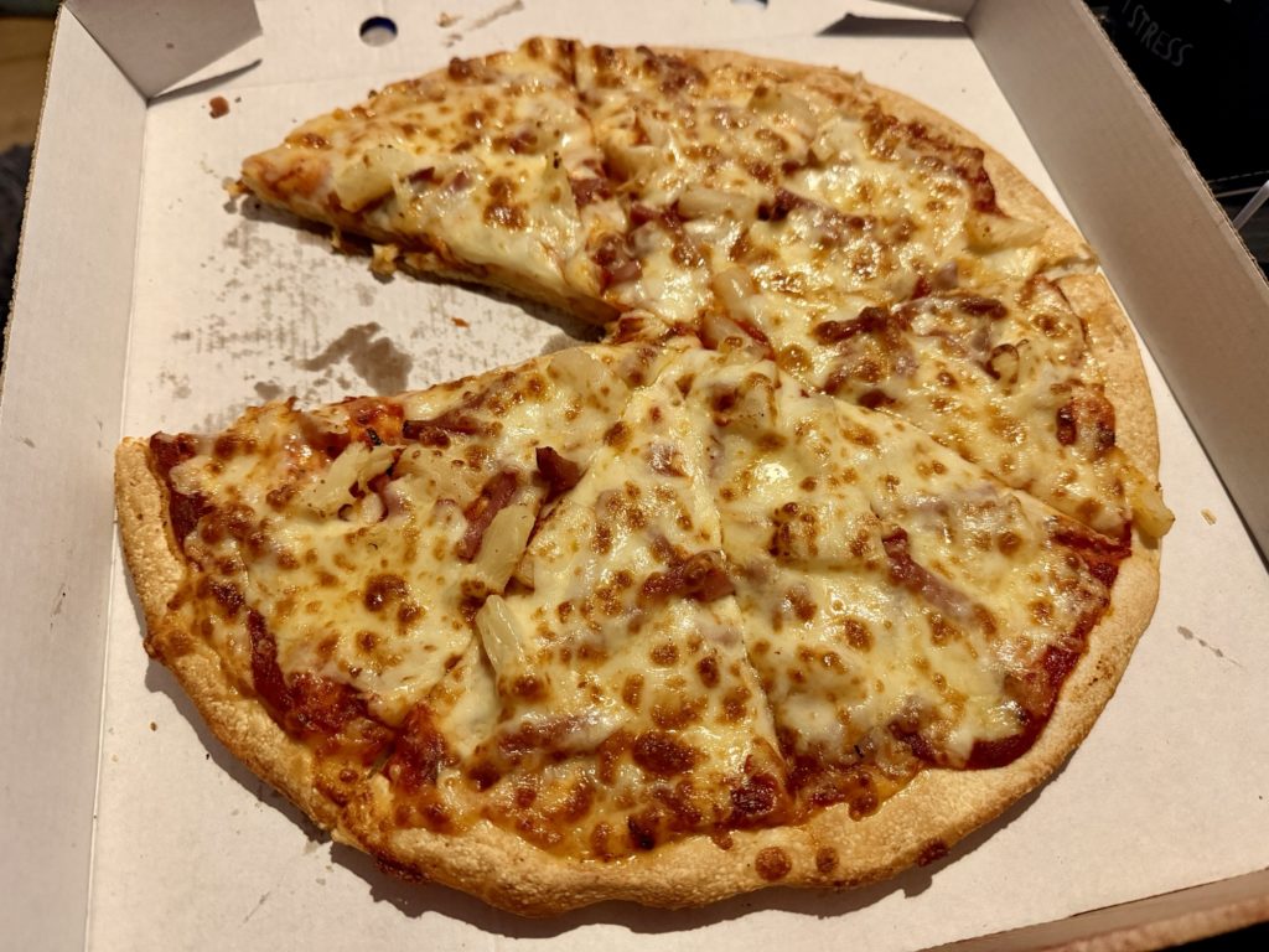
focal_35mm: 24
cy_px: 476
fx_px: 880
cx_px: 634
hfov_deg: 71.6
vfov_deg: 56.8
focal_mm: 6.76
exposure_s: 1/50
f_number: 1.78
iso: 640
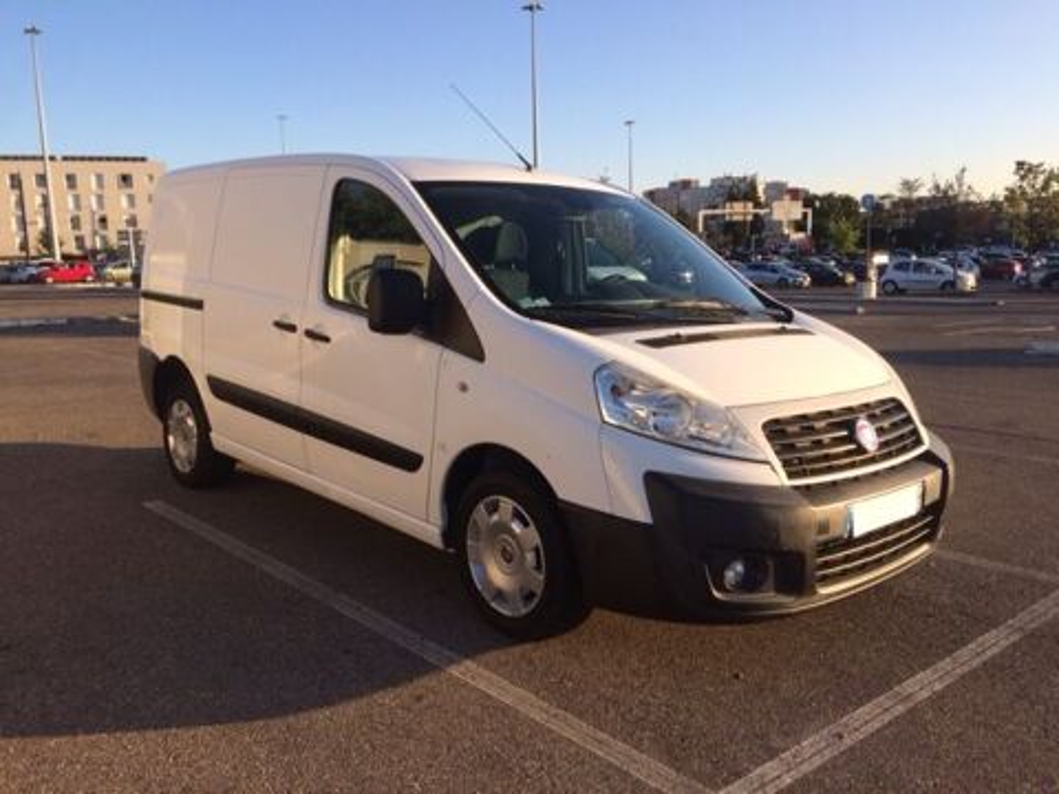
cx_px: 530
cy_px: 397
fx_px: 887
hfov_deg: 61.7
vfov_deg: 48.2
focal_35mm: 29
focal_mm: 4.15
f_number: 2.2
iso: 32
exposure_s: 1/912
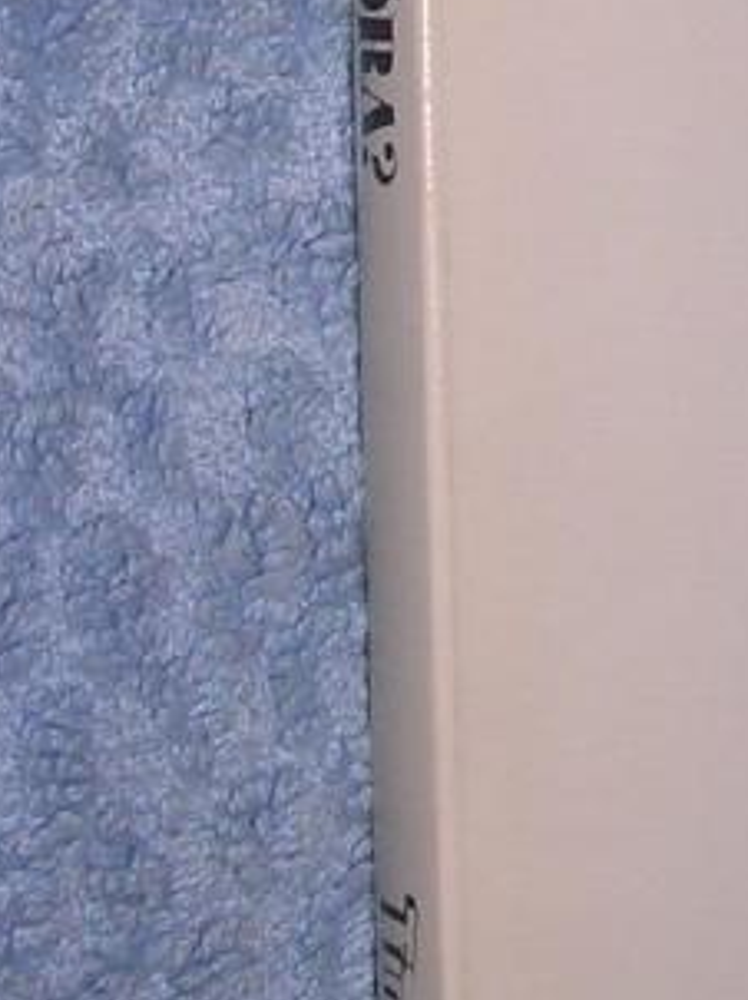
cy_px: -139
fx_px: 3722
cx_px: 983
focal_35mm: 129
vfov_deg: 14.9
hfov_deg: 11.2
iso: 100
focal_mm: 5.8
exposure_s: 1/60.1
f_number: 5.6
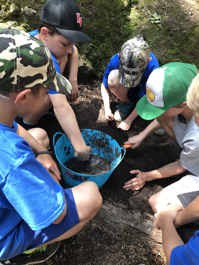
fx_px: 215
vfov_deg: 63.4
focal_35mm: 28
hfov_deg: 49.7
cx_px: 100
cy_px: 132
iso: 25
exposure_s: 1/31
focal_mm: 3.99
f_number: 1.8
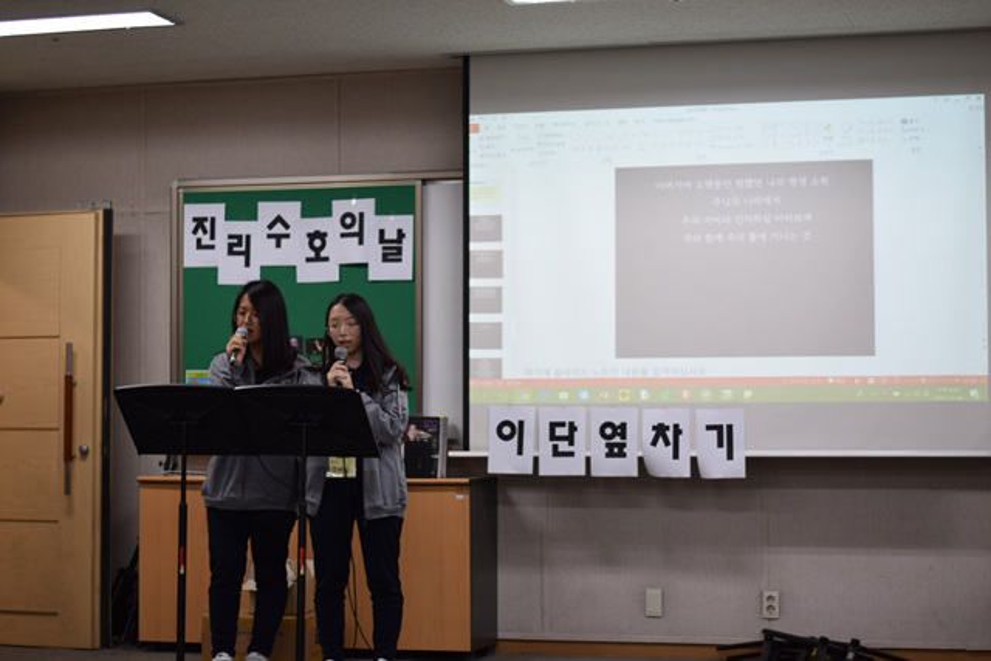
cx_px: 496
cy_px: 330
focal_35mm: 75
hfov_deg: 27.0
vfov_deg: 18.2
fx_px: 2065
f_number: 1.8
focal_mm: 50
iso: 320
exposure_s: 1/250
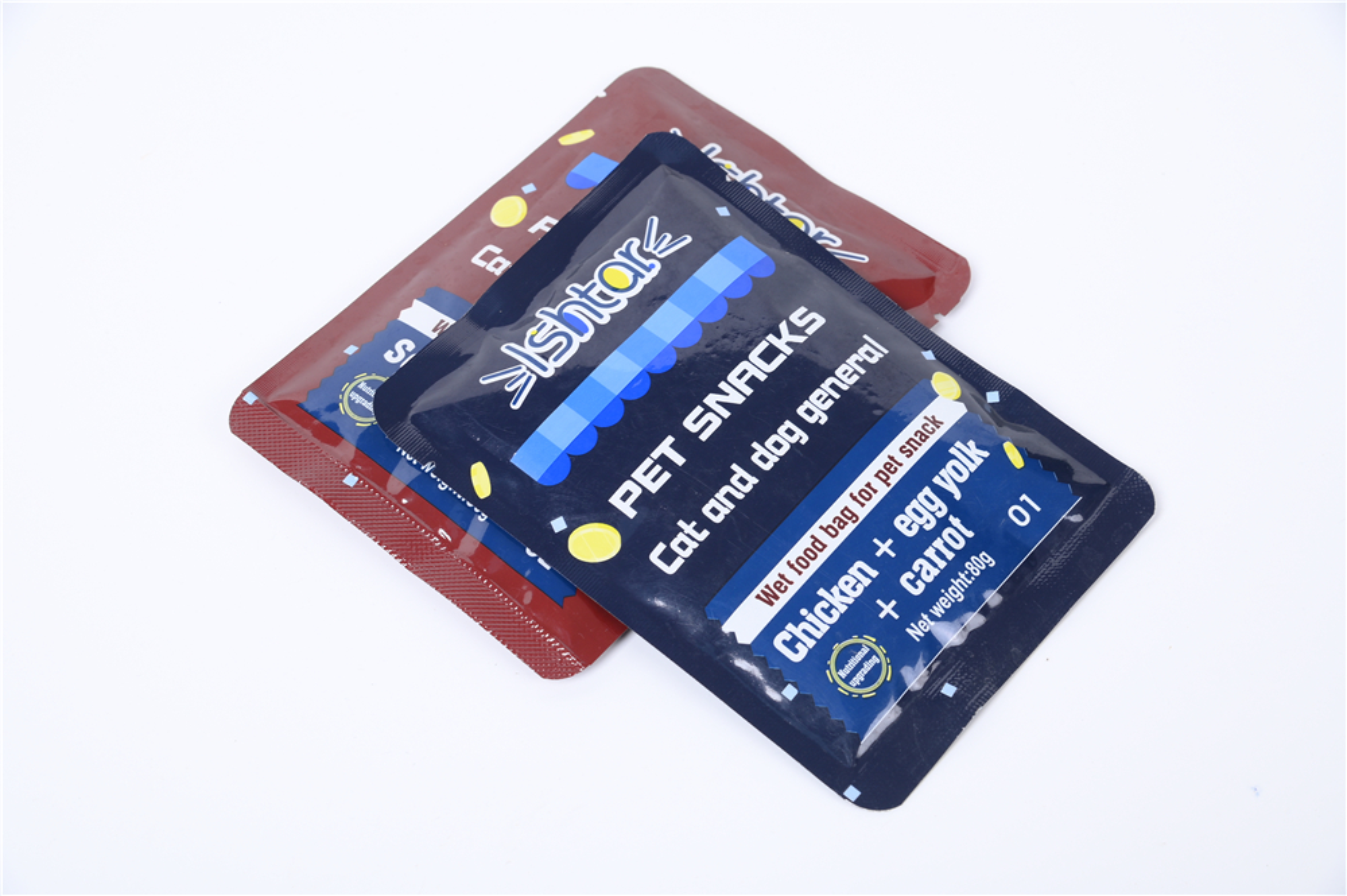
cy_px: 448
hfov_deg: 23.9
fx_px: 3178
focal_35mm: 85
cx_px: 674
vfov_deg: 16.0
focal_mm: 85
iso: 200
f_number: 11
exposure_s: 1/125
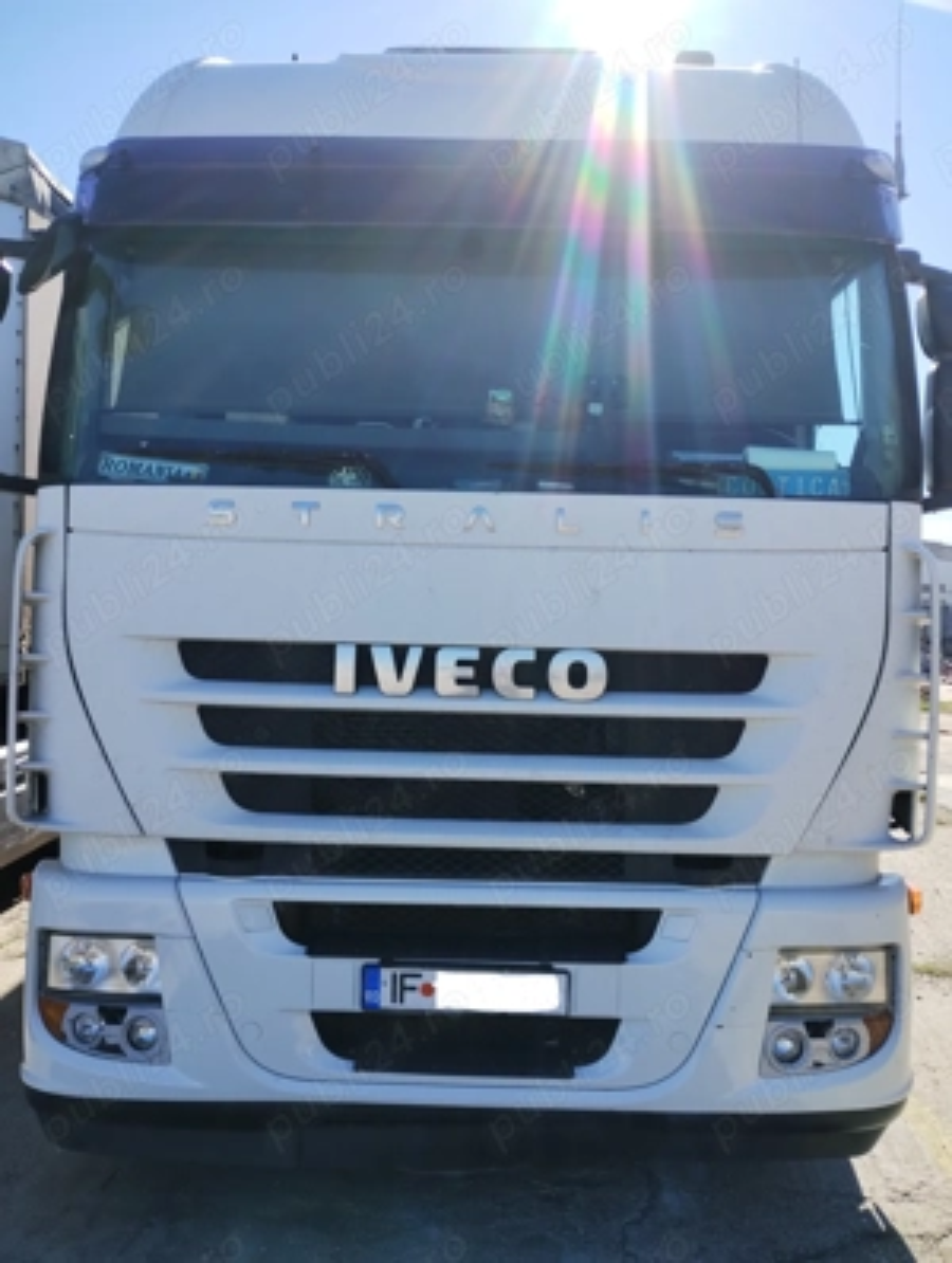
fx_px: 1023
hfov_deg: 49.9
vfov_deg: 63.4
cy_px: 632
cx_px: 476
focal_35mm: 28
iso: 100
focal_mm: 4.27
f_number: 1.8
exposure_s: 1/604
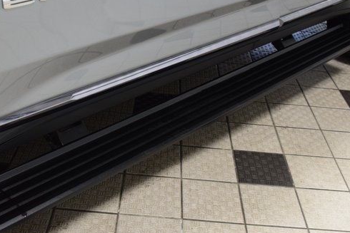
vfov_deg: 28.6
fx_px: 457
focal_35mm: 47
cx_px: 155
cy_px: 92
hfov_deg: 41.8
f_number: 4
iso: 1600
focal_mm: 24
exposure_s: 1/60
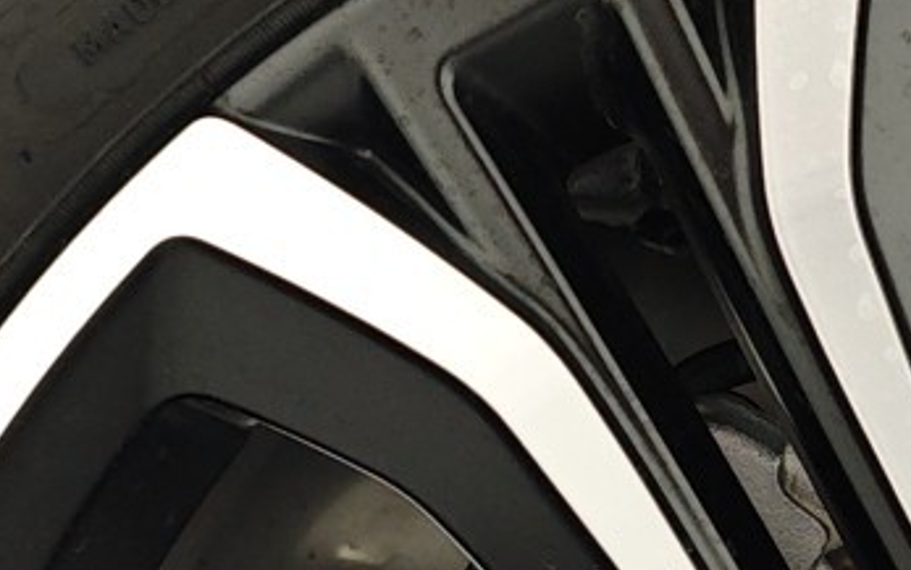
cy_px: 906
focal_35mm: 135
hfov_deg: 14.8
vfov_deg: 9.4
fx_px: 3352
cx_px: 1168
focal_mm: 6.55
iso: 98
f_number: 1.6
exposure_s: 1/100
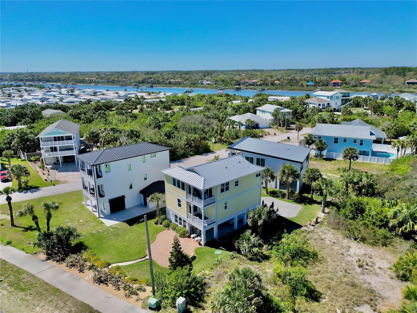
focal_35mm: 24
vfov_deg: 56.8
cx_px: 208
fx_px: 289
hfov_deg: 71.6
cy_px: 156
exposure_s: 1/5000
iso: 120
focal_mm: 6.72
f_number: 1.7
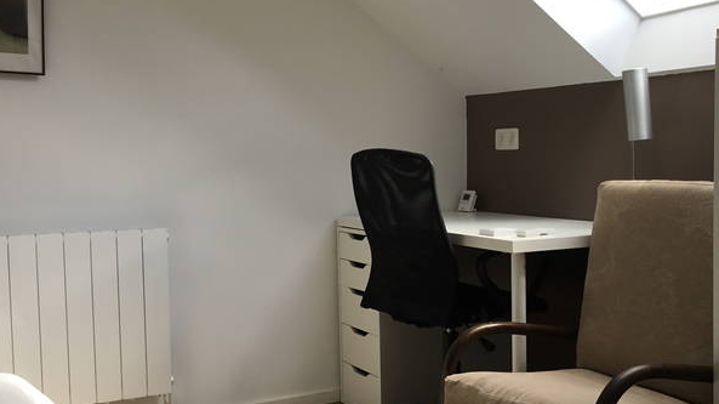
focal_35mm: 45
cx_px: 443
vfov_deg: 26.5
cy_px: 218
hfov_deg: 45.2
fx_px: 858
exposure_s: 1/111
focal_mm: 3.3
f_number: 2.4
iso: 25
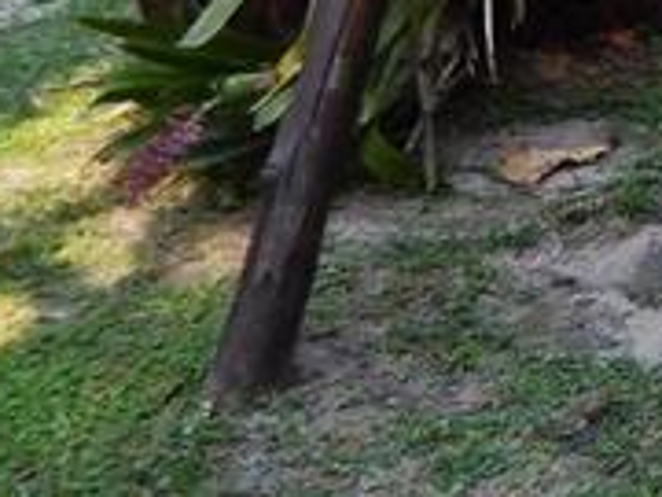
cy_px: -162
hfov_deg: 15.9
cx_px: 1247
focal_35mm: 102
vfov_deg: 13.9
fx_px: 1951
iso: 125
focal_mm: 4
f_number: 3
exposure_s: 1/200
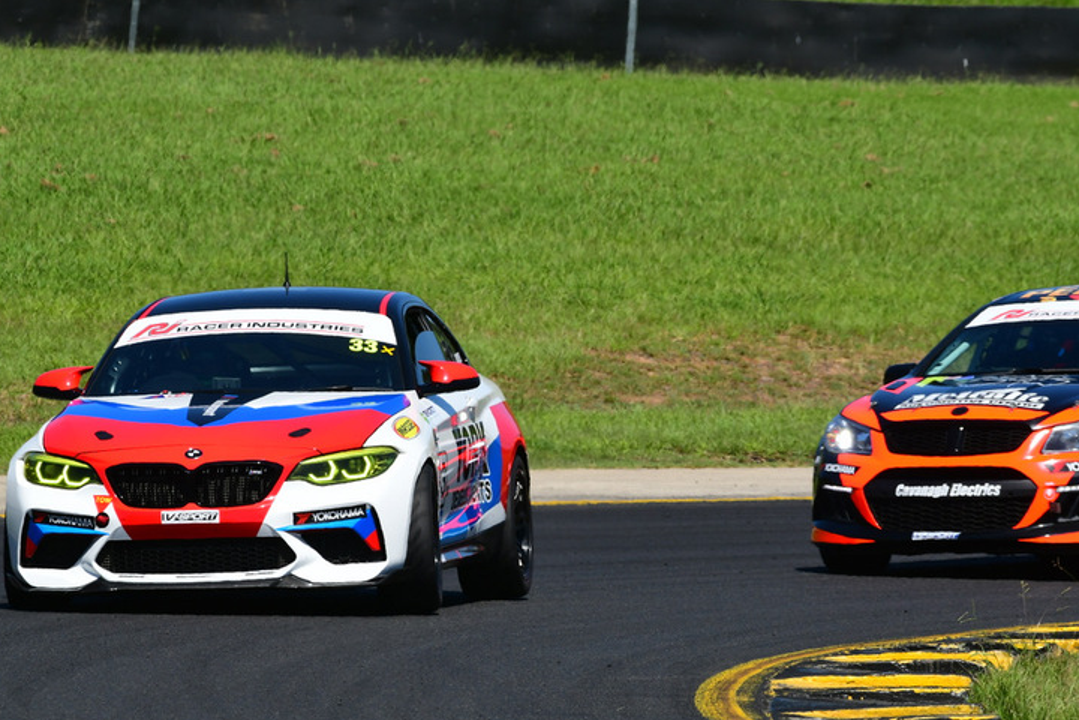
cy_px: 327
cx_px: 493
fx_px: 15494
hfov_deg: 4.0
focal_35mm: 517
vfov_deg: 2.7
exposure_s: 1/640
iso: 320
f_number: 11
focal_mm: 310
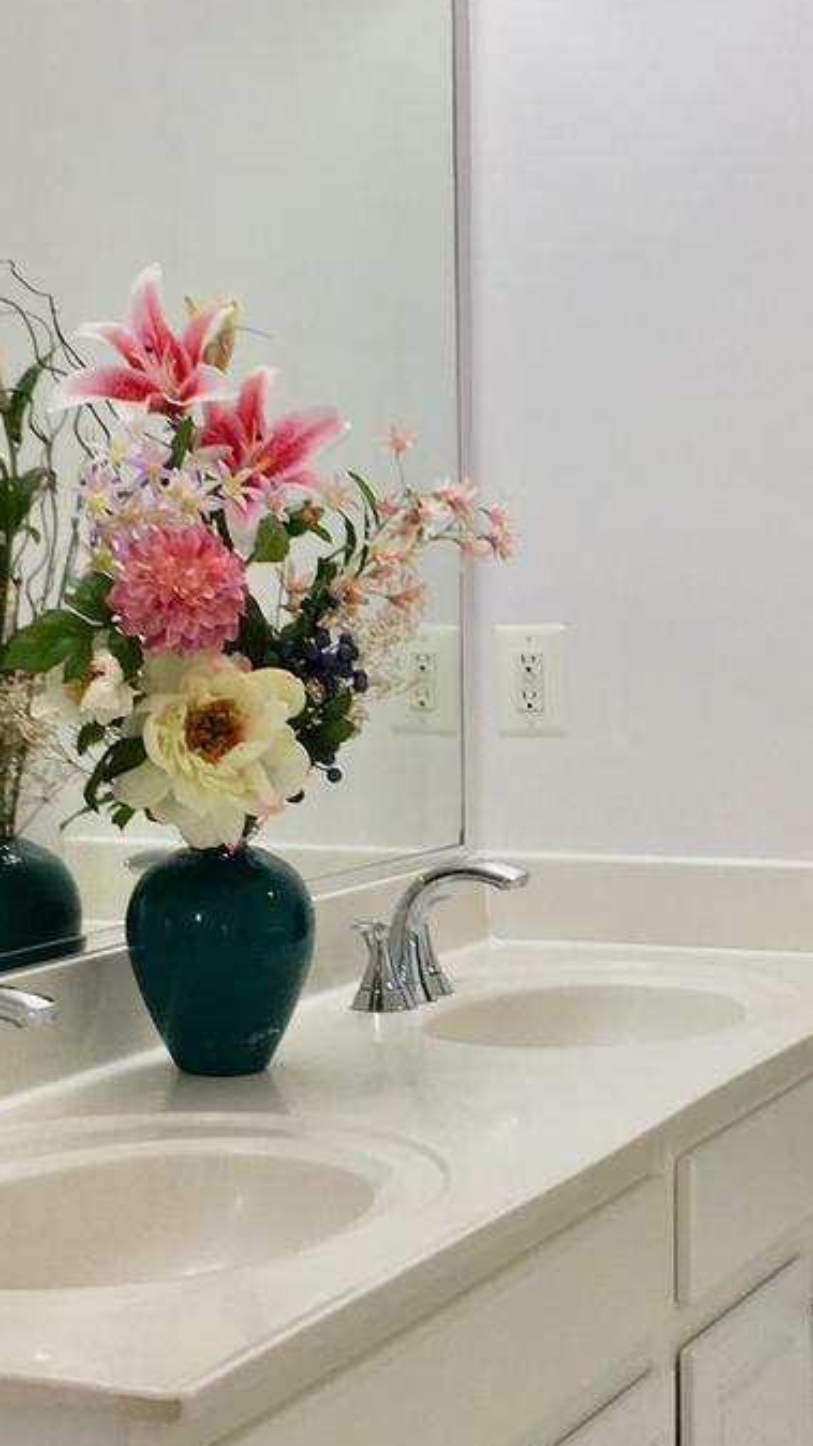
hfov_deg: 16.7
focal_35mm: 72
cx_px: 611
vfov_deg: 29.3
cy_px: 877
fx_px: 2760
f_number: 2.2
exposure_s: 1/60
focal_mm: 4.15
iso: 25
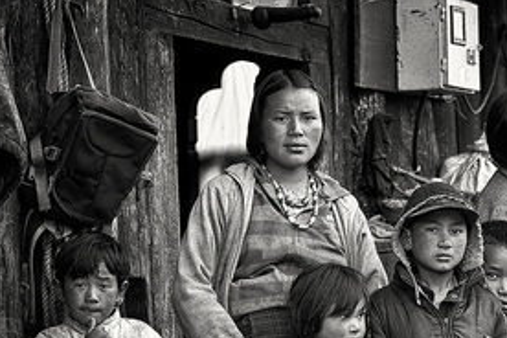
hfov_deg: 13.5
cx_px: 393
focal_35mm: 152
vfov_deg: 9.0
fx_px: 2140
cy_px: 347
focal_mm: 70
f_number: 2.8
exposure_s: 1/250
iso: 200
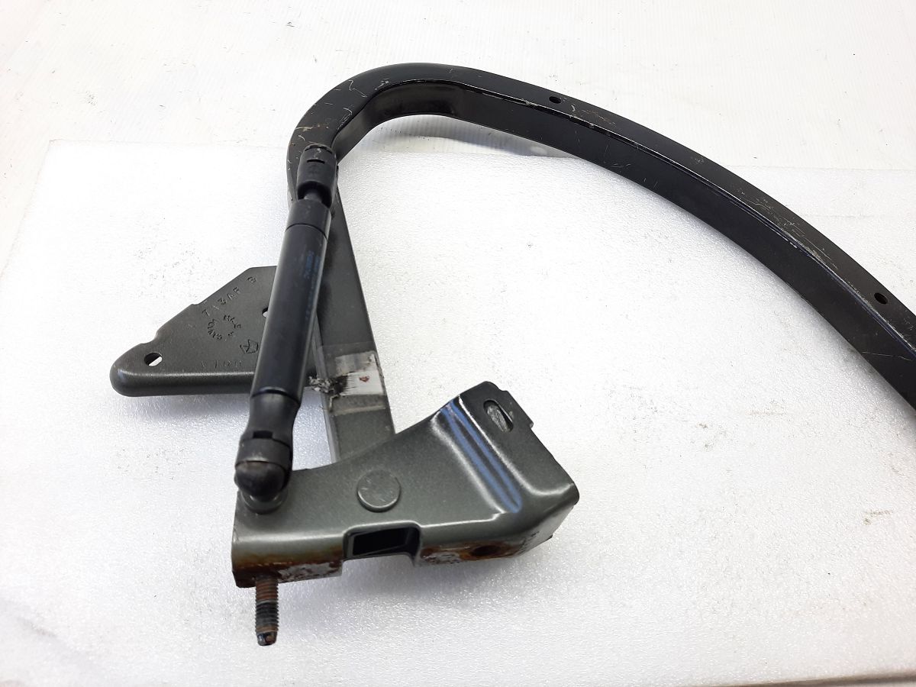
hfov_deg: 69.4
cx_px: 458
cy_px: 344
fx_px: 662
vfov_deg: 54.9
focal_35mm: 25
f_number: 2
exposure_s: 1/50
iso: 100
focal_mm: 4.6
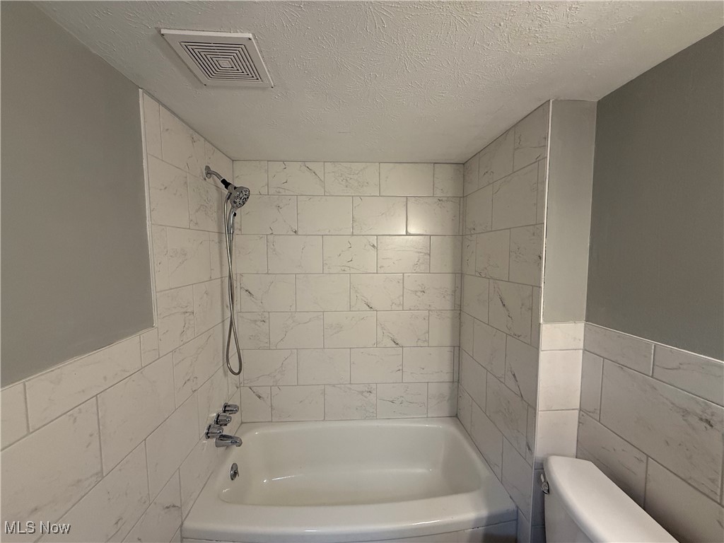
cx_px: 362
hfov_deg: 102.1
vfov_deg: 85.7
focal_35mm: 14
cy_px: 272
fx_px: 293
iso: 250
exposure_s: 1/120
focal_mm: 2.22
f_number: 2.2
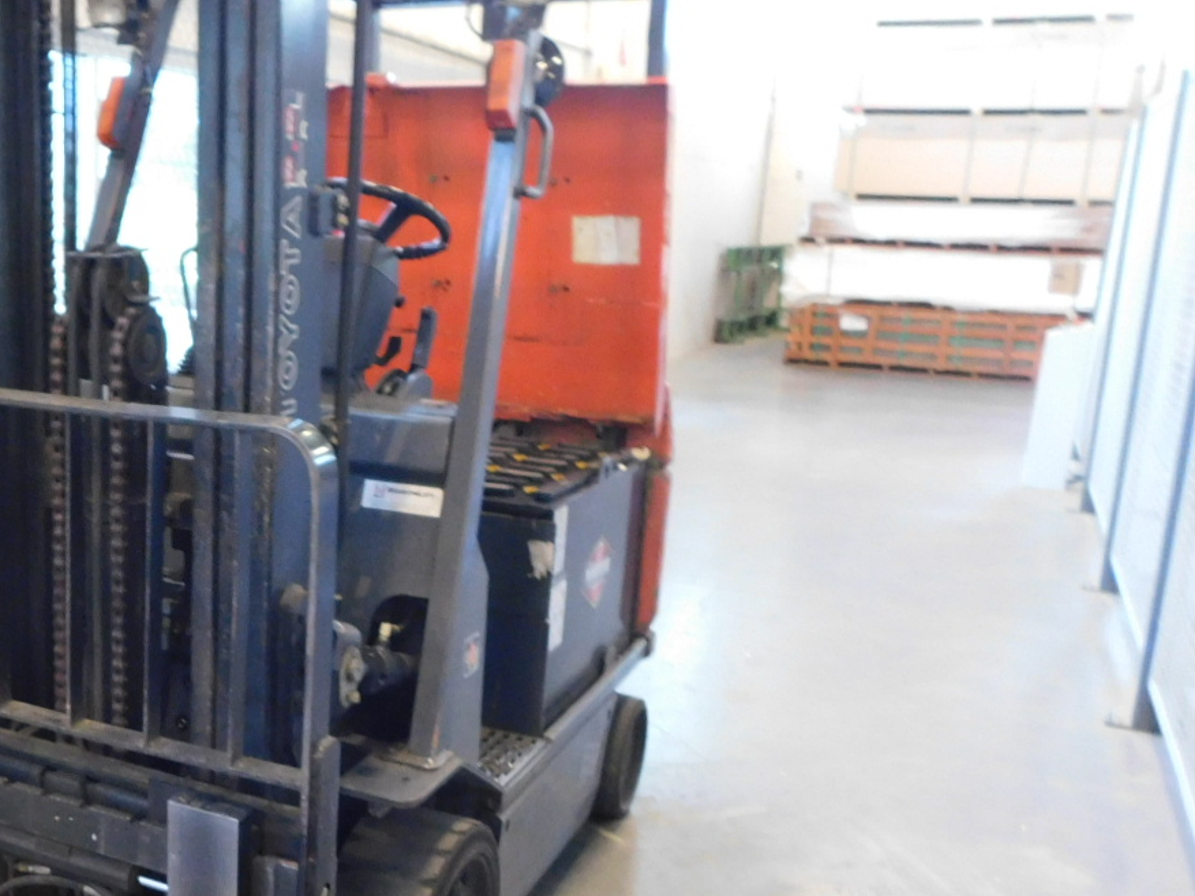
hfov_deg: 41.6
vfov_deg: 34.3
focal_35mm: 42
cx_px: 146
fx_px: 1450
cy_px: 496
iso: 400
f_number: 3
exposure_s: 1/15
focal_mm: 4
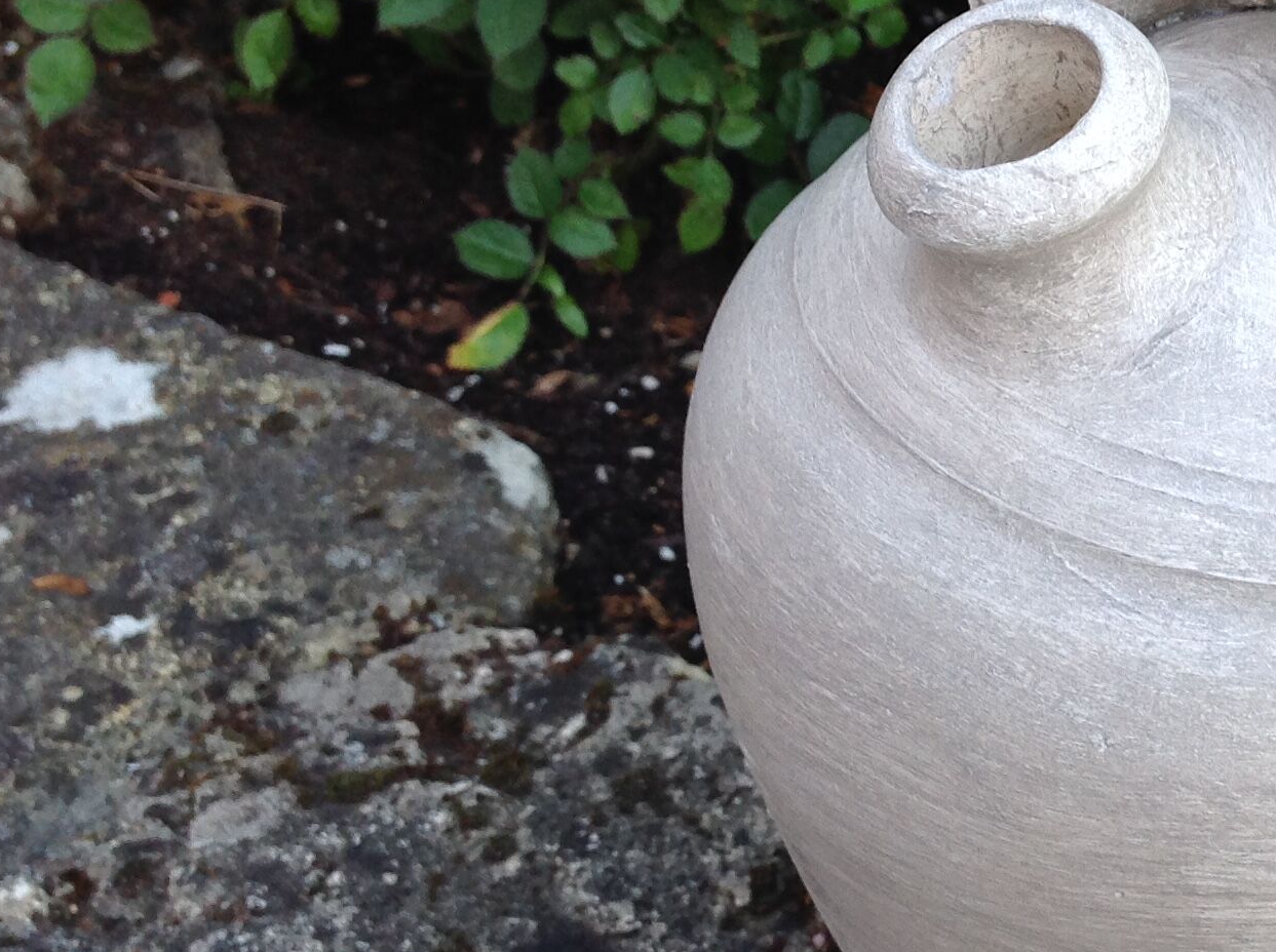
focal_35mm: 73
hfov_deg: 25.6
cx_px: 1225
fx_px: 2686
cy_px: 411
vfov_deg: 20.1
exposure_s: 1/60
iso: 64
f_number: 2.4
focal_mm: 4.28
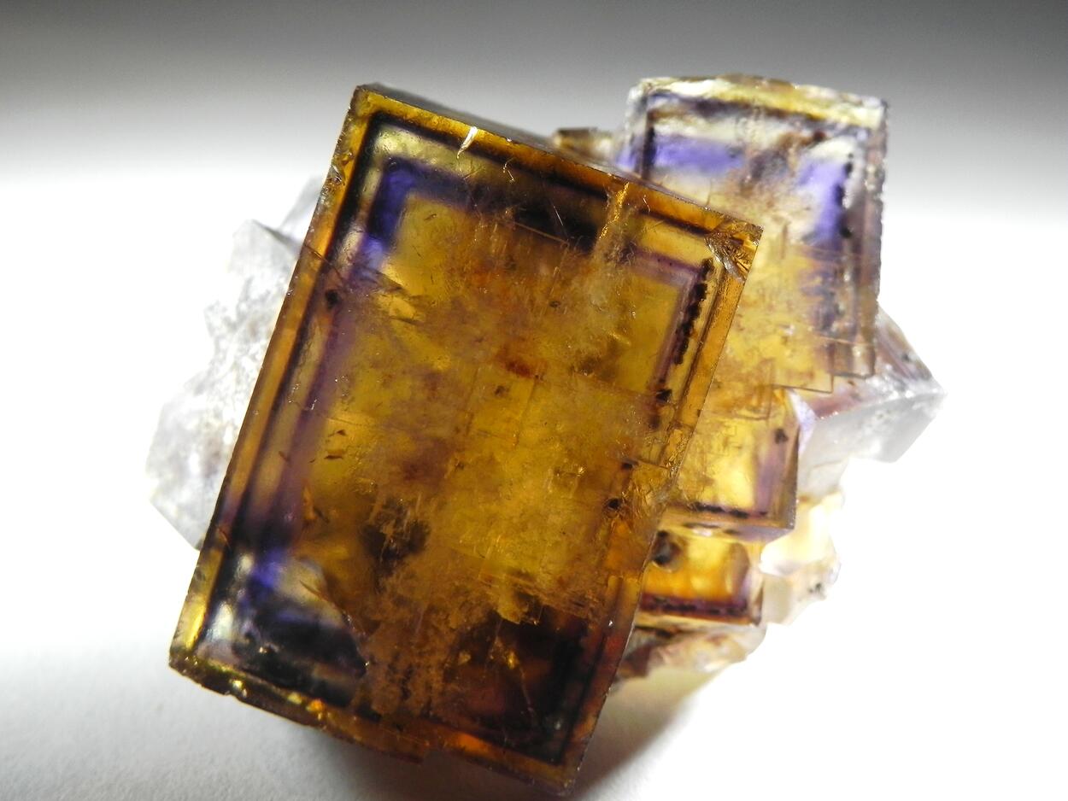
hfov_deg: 20.6
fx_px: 2932
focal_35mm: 95
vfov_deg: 15.6
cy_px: 400
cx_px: 534
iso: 160
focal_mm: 16.9
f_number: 4
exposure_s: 1/144
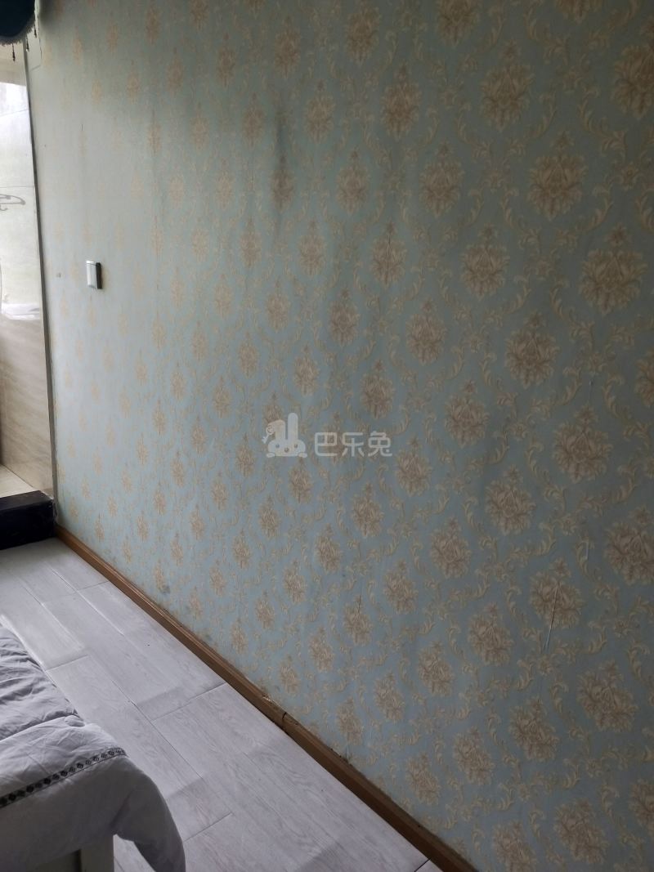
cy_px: 436
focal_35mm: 25
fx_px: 630
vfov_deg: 69.4
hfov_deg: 54.9
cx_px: 327
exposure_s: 1/50
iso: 66
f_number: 1.7
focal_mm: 4.28
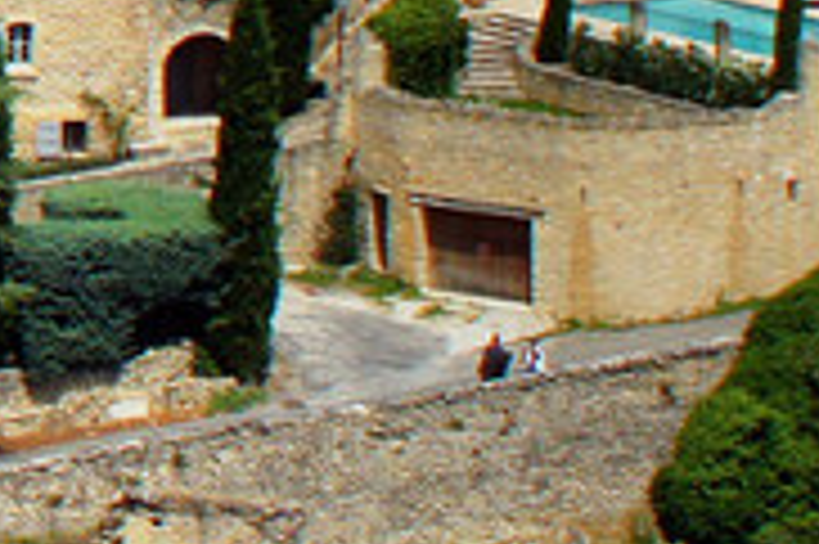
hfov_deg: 6.7
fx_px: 6296
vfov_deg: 4.8
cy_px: -985
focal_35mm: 277
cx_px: -1688
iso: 200
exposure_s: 1/100
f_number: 11
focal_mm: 28
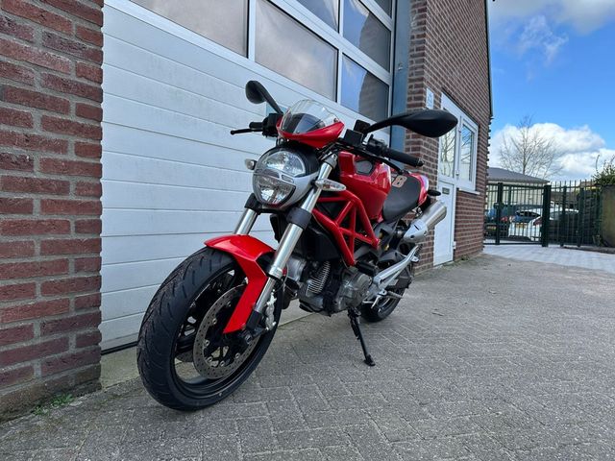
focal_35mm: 24
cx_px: 308
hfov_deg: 71.6
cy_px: 230
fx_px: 426
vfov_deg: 56.8
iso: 80
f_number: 1.78
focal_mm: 6.86
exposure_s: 1/1095
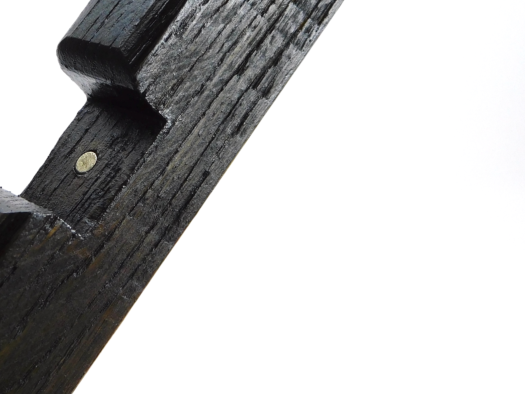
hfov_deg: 23.4
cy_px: 122
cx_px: 84
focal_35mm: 82
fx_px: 1244
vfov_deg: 17.9
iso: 125
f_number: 3.7
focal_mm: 8
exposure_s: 1/125
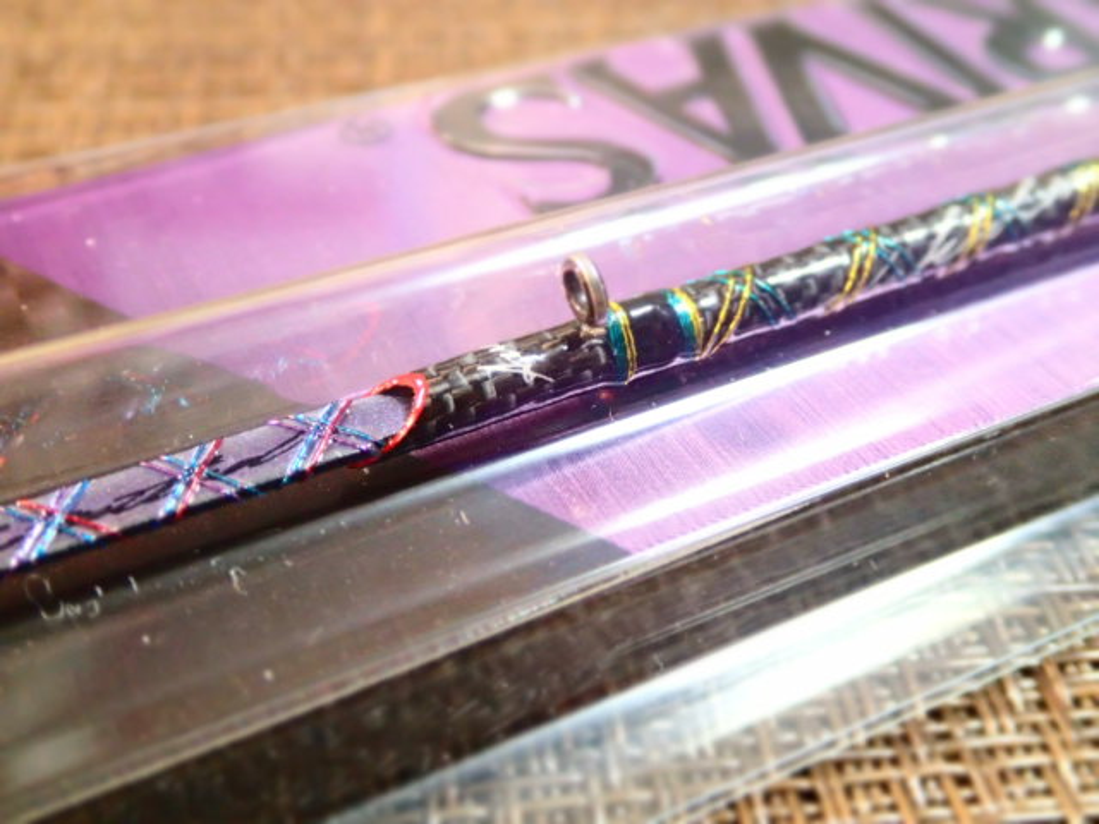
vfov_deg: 33.6
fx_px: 1365
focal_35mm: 43
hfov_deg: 43.9
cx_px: 550
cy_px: 412
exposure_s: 1/30
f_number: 2.9
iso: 1600
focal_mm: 7.86
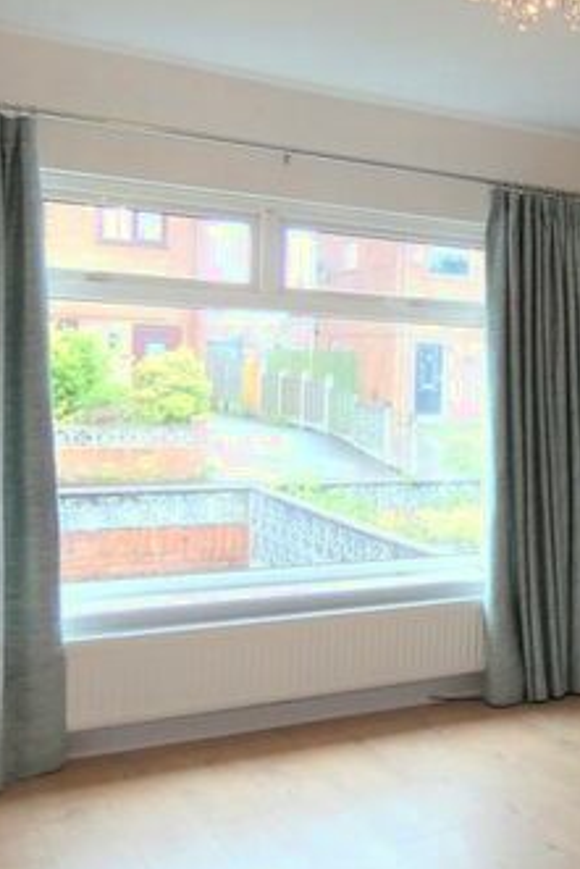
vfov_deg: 44.5
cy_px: 411
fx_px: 1062
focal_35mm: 44
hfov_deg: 25.8
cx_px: 769
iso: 200
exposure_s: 1/60
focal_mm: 3.6
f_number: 2.8
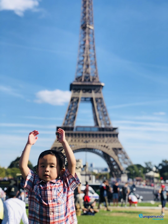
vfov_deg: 33.8
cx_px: 84
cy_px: 112
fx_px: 369
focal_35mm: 57
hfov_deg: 25.7
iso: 20
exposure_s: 1/615
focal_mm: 6.6
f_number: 2.8
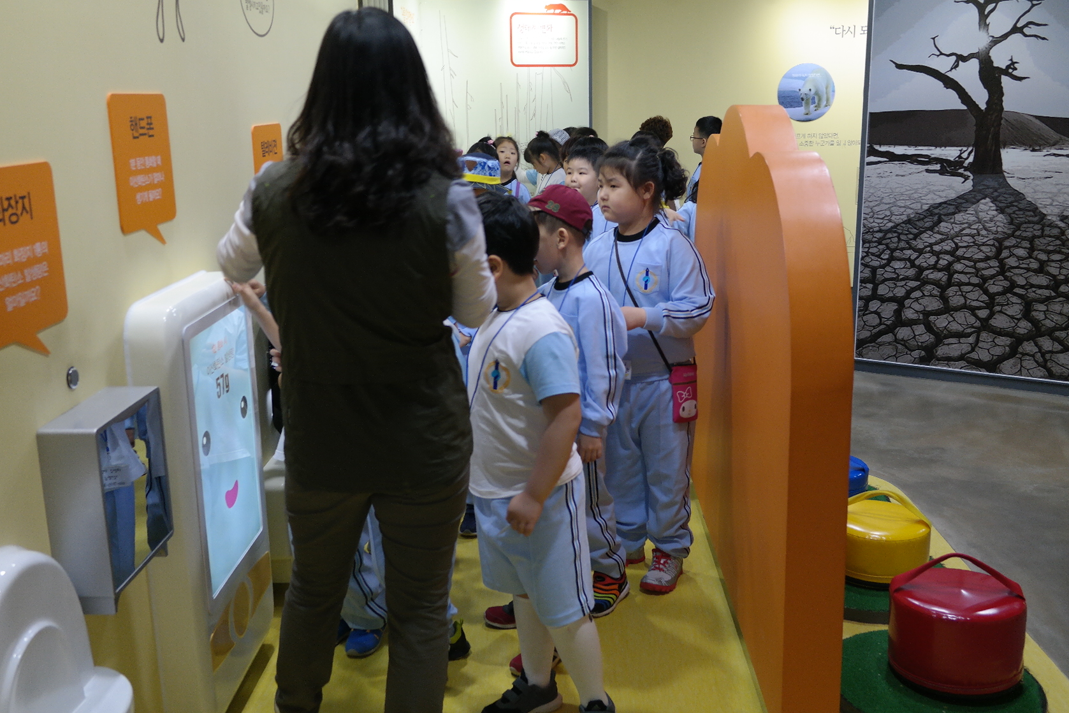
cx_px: 543
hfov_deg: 55.8
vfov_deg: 38.9
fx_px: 1010
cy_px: 348
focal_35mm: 34
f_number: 3.5
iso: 400
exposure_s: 1/40
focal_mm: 22
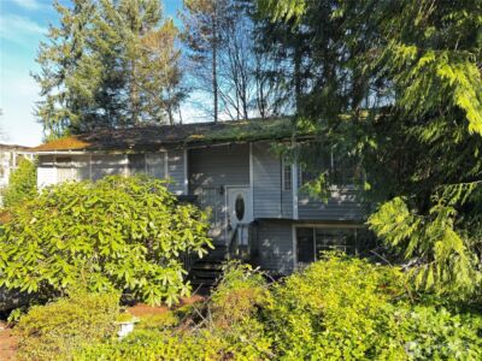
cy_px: 180
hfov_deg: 71.6
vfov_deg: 56.8
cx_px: 241
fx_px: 334
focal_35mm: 24
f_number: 1.78
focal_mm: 6.76
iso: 80
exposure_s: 1/127
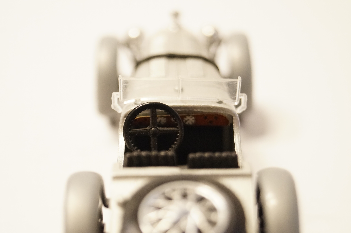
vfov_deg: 16.5
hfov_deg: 24.7
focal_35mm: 82
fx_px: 803
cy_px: 116
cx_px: 176
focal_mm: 55
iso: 2000
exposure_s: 1/100
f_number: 5.6
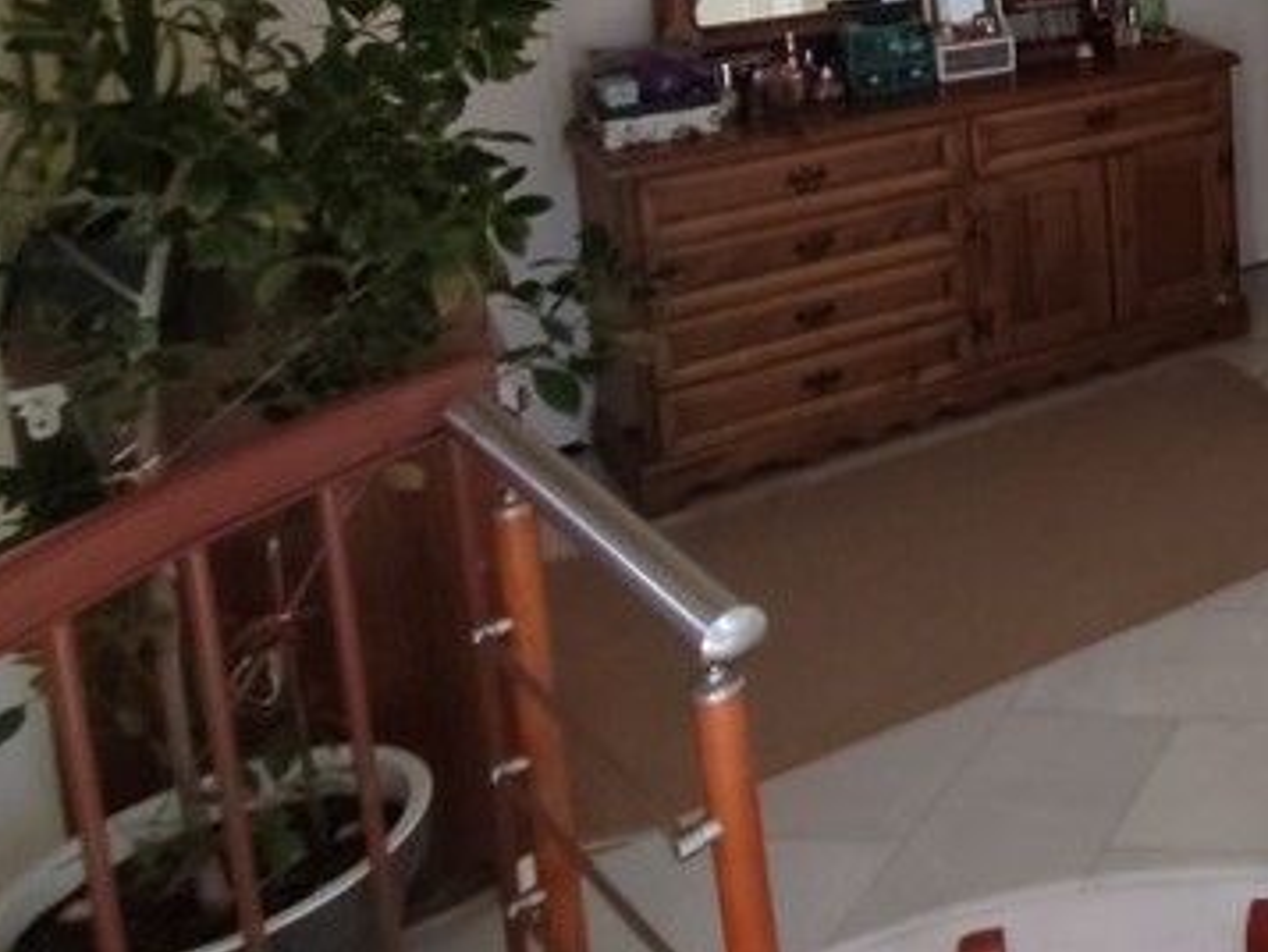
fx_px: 1576
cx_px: 1787
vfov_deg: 29.9
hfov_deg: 30.4
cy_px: -121
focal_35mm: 43
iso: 67
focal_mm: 1.6
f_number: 2.2
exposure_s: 1/50
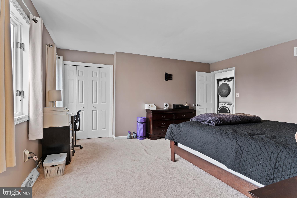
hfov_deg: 90.0
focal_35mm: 18
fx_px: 148
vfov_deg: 67.4
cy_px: 99
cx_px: 148
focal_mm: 18
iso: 500
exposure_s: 1/3
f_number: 7.1
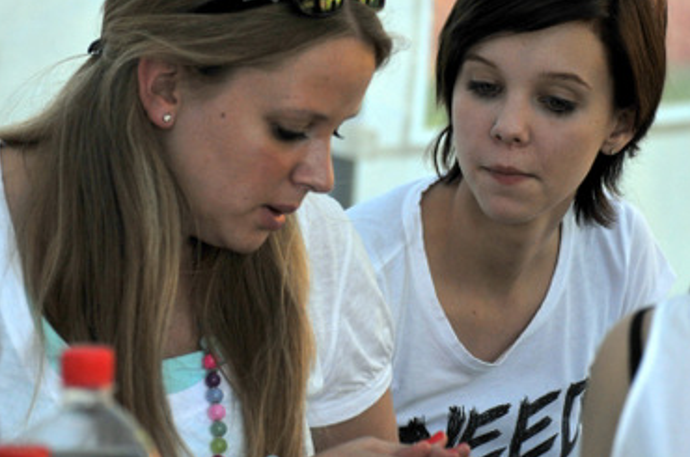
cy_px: 151
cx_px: 435
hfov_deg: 8.1
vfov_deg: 5.4
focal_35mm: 254
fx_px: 4852
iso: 450
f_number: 4.5
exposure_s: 1/800
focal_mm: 125
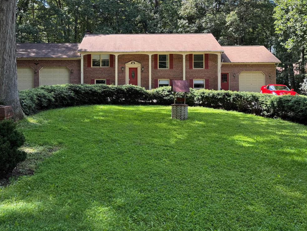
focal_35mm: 35
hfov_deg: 52.4
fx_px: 311
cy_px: 73
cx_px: 130
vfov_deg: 40.1
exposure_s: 1/563
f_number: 1.78
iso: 100
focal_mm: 6.76
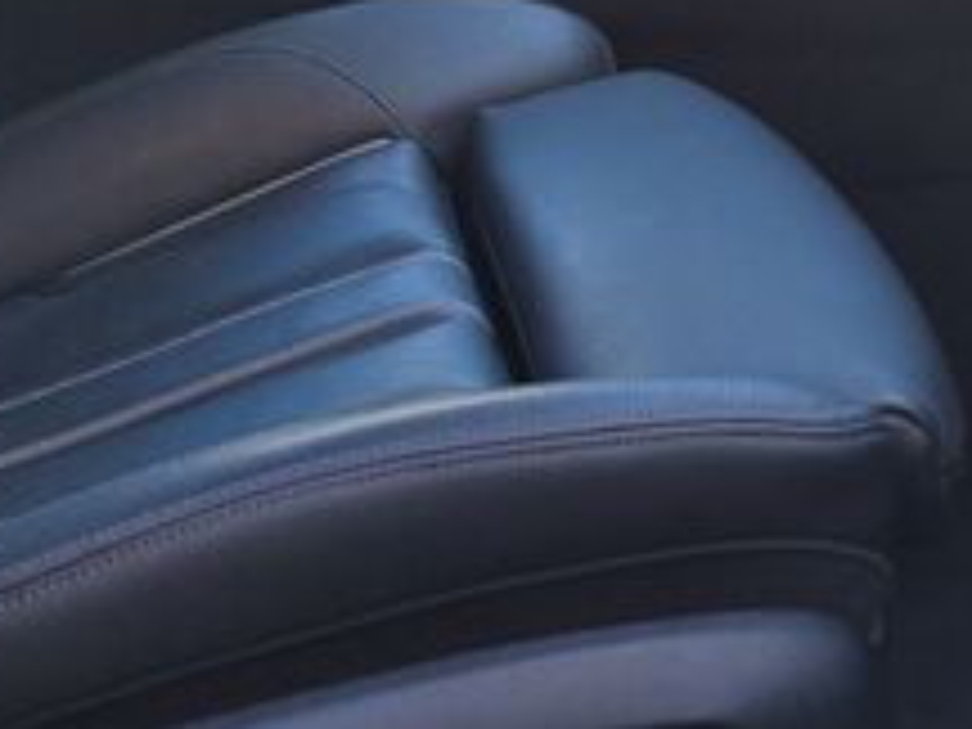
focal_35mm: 77
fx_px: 2162
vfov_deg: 17.7
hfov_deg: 25.3
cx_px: 436
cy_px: -274
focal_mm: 5.4
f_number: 1.8
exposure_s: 1/169
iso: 40
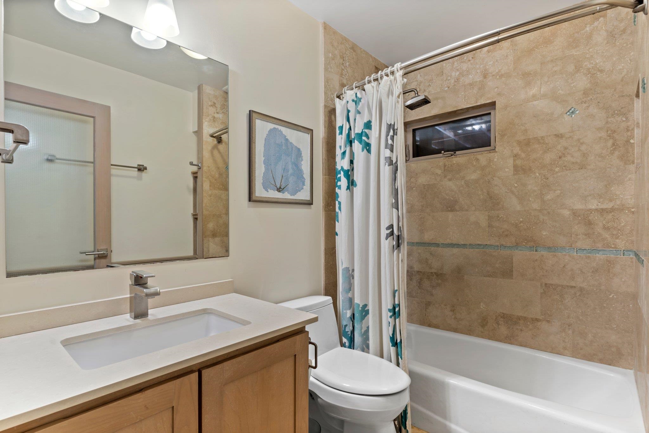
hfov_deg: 93.3
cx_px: 324
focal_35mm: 17
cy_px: 216
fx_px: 306
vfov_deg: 70.5
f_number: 8
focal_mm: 17
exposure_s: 2.5
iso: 100
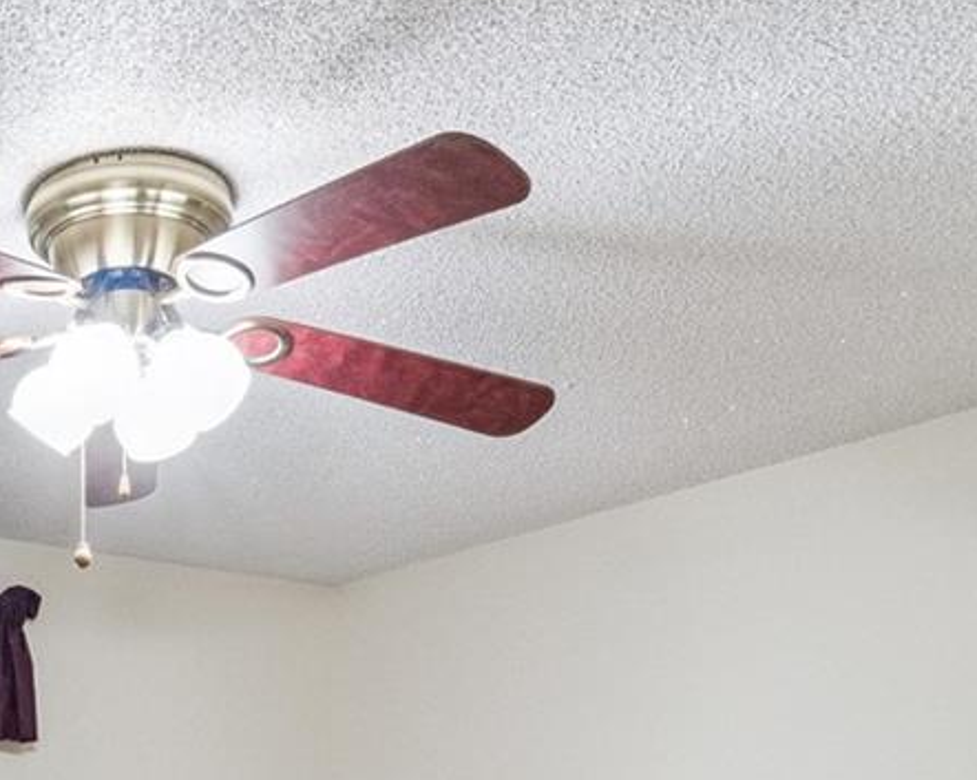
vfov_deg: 26.6
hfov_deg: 32.6
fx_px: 1474
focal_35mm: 51
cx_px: -75
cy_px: 919
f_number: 11
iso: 1600
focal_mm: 10
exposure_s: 1/10
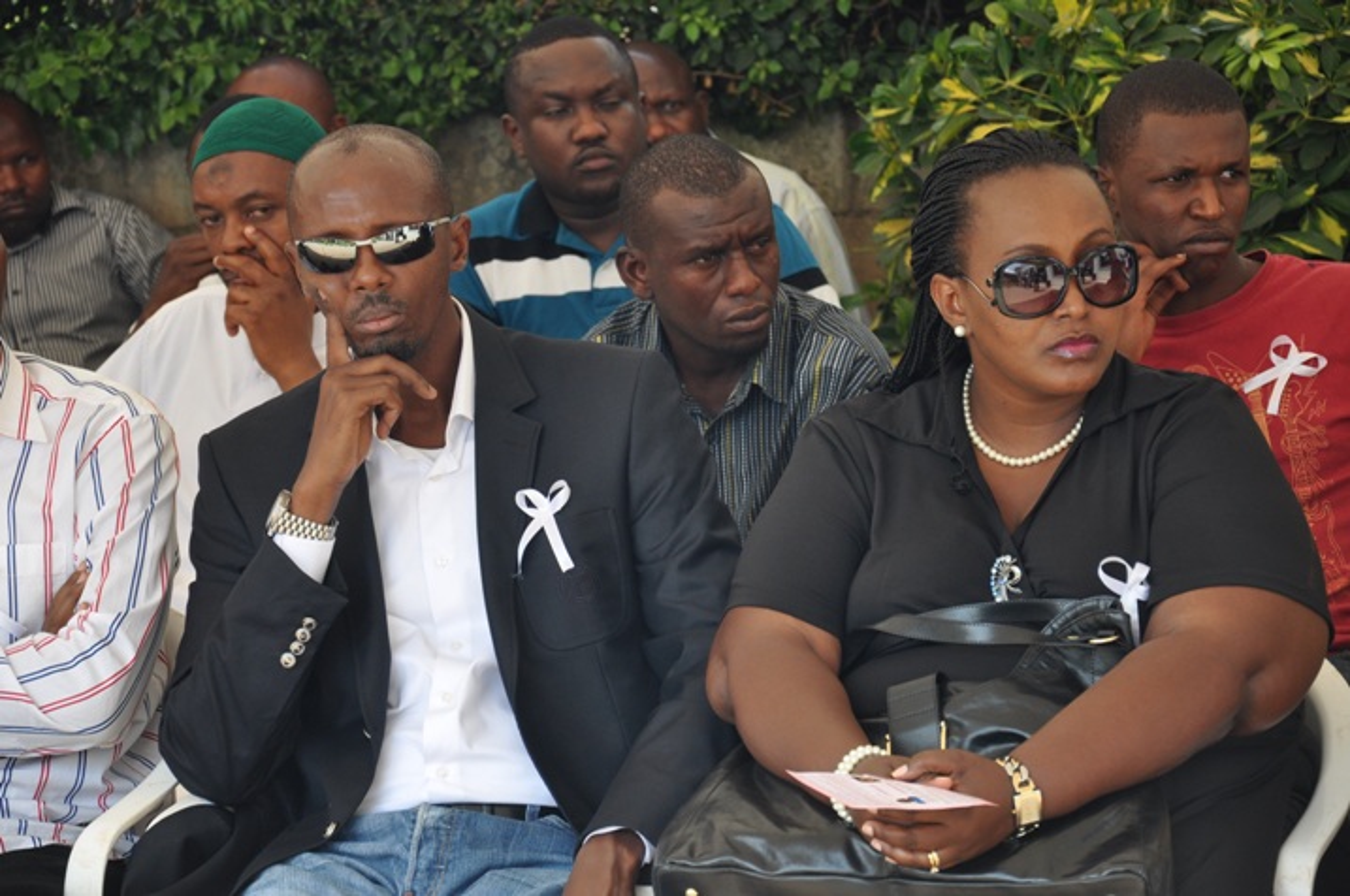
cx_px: 675
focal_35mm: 135
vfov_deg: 10.1
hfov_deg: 15.2
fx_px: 5056
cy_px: 448
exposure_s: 1/320
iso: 500
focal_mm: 90
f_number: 5.6
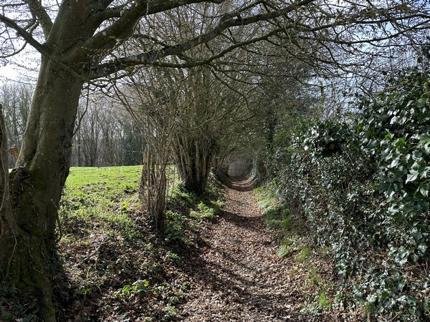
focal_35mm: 24
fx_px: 298
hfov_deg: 71.6
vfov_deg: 56.8
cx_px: 215
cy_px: 161
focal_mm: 6.86
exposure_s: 1/816
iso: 80
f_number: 1.78
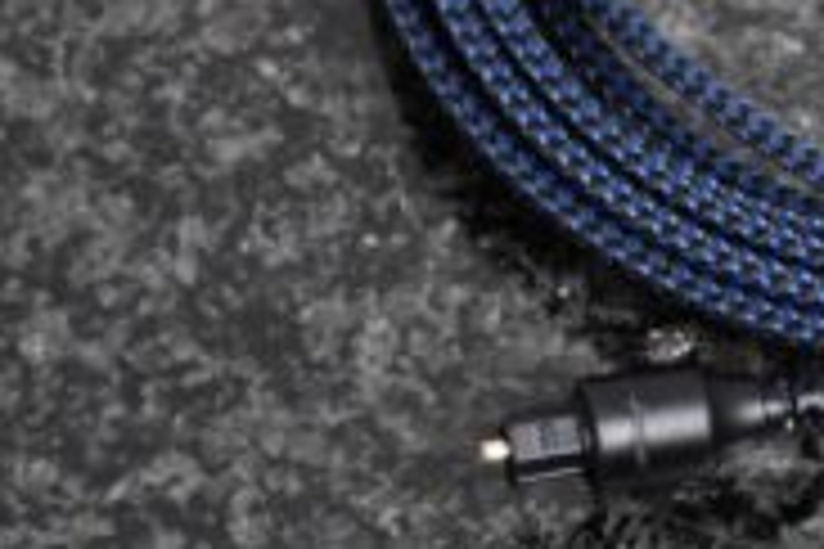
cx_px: 1058
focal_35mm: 518
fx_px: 11847
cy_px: -184
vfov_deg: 2.7
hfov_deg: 4.0
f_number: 5.6
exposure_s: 1/60
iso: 1600
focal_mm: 105
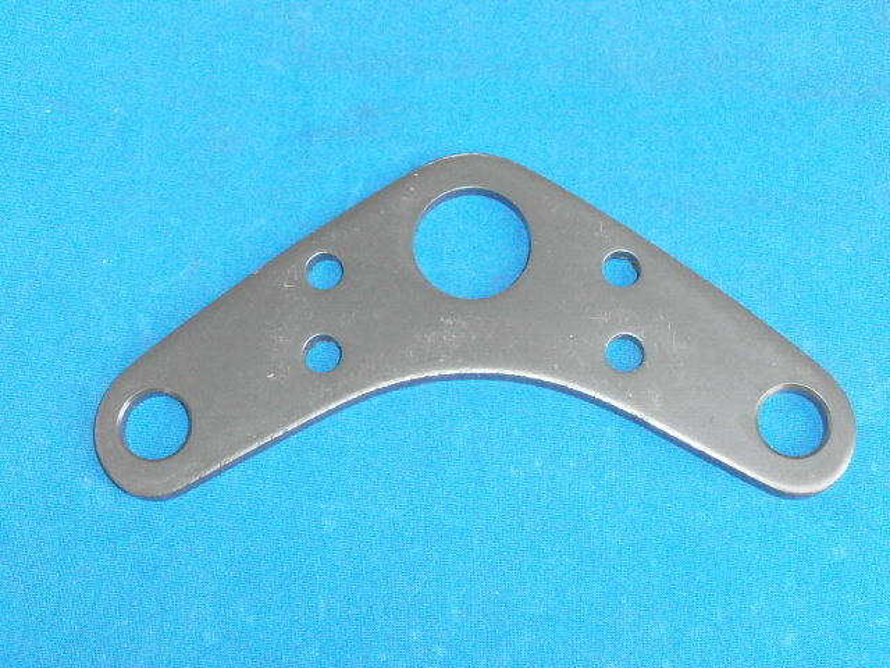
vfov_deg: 27.5
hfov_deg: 36.2
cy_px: 334
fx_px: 1363
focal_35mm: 53
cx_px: 445
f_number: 4.1
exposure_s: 1/200
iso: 800
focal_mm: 9.4
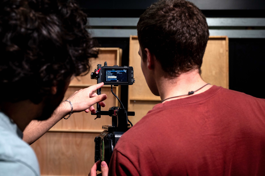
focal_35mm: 56
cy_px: 88
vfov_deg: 24.2
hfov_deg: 35.7
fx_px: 412
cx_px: 132
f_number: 6.3
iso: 1000
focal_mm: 56
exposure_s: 1/160
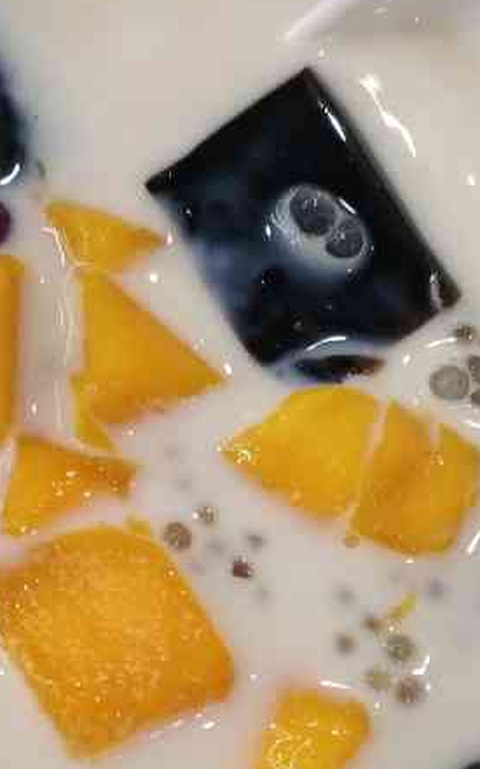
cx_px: 119
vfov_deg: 28.5
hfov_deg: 18.0
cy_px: 483
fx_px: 1507
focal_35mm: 72
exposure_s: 1/25
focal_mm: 4.5
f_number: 2
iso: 293
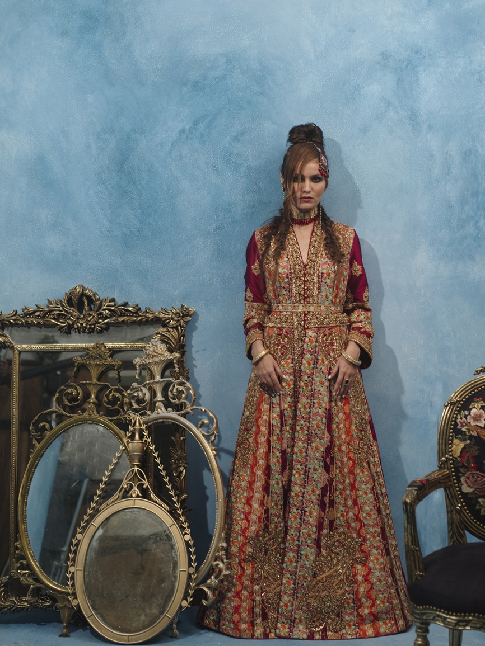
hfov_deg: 24.8
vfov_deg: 32.7
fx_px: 1102
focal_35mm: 59
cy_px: 323
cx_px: 242
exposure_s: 1/100
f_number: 4
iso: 400
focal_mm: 75
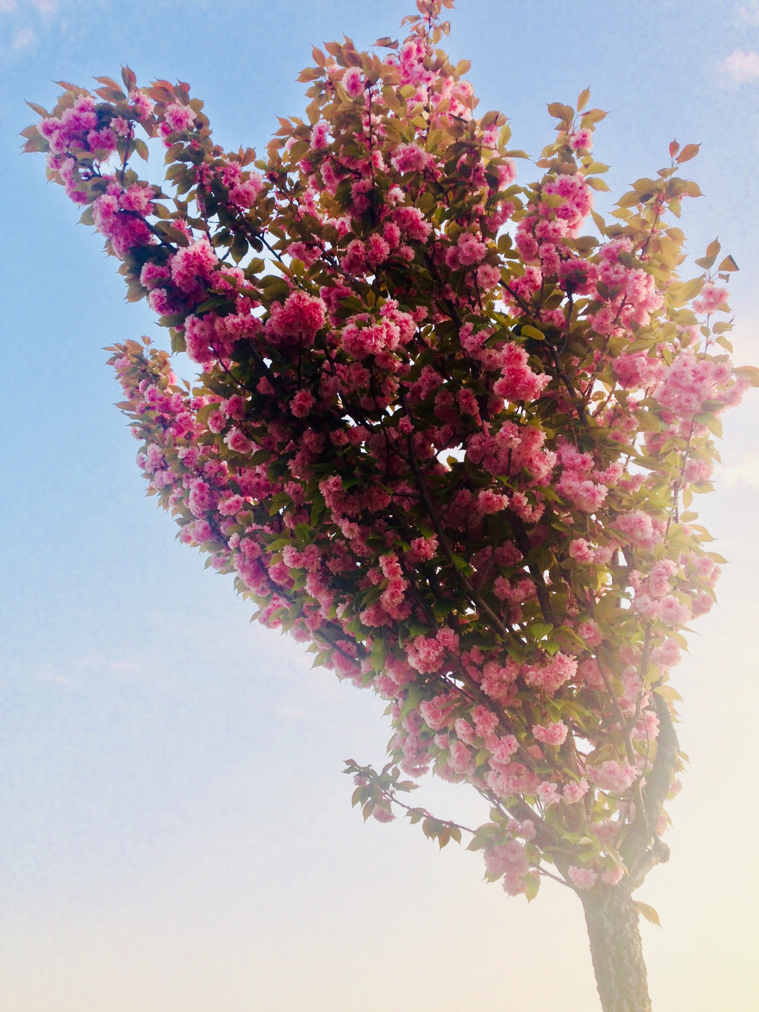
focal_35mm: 33
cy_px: 506
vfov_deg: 55.4
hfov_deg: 42.9
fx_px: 965
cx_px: 380
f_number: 2.4
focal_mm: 4.12
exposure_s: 1/158
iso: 50
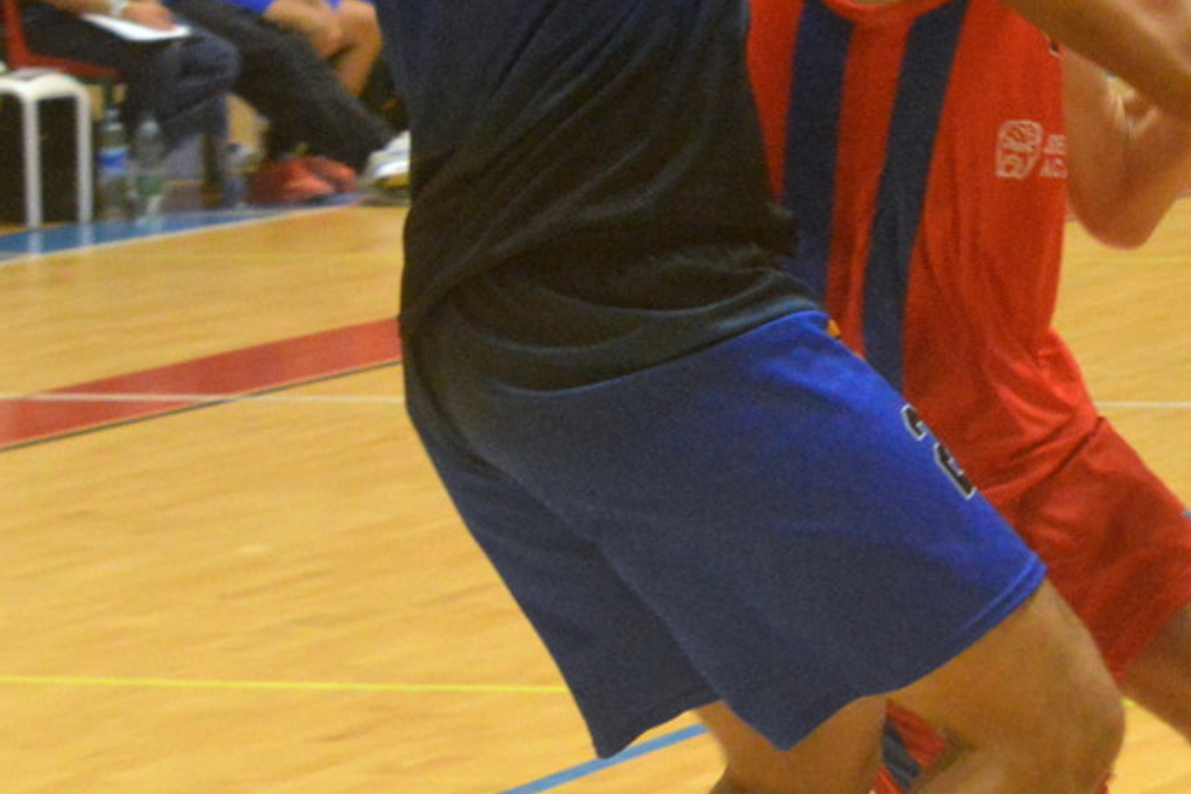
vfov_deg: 5.3
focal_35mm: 258
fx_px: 8535
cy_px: 282
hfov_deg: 7.9
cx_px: 1171
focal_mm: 62
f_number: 7.1
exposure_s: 1/400
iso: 3200
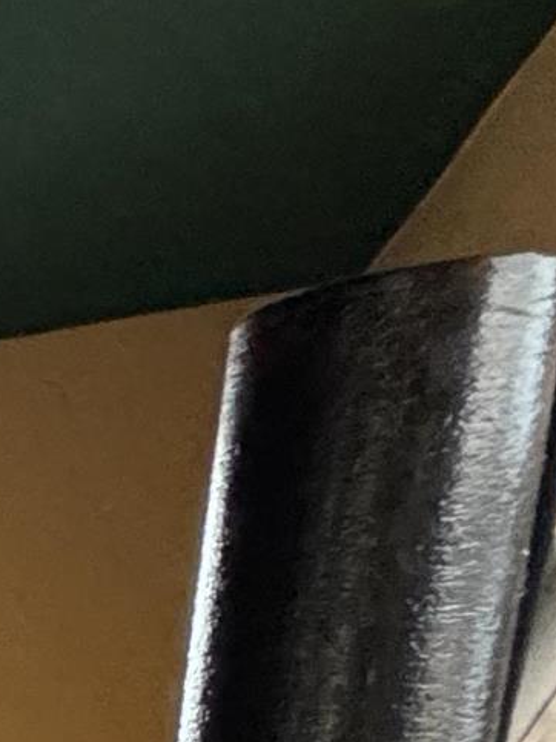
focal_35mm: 89
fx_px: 1907
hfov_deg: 8.5
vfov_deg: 18.1
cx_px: -1596
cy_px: 1275
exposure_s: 1/60
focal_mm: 2.22
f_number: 2.2
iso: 400
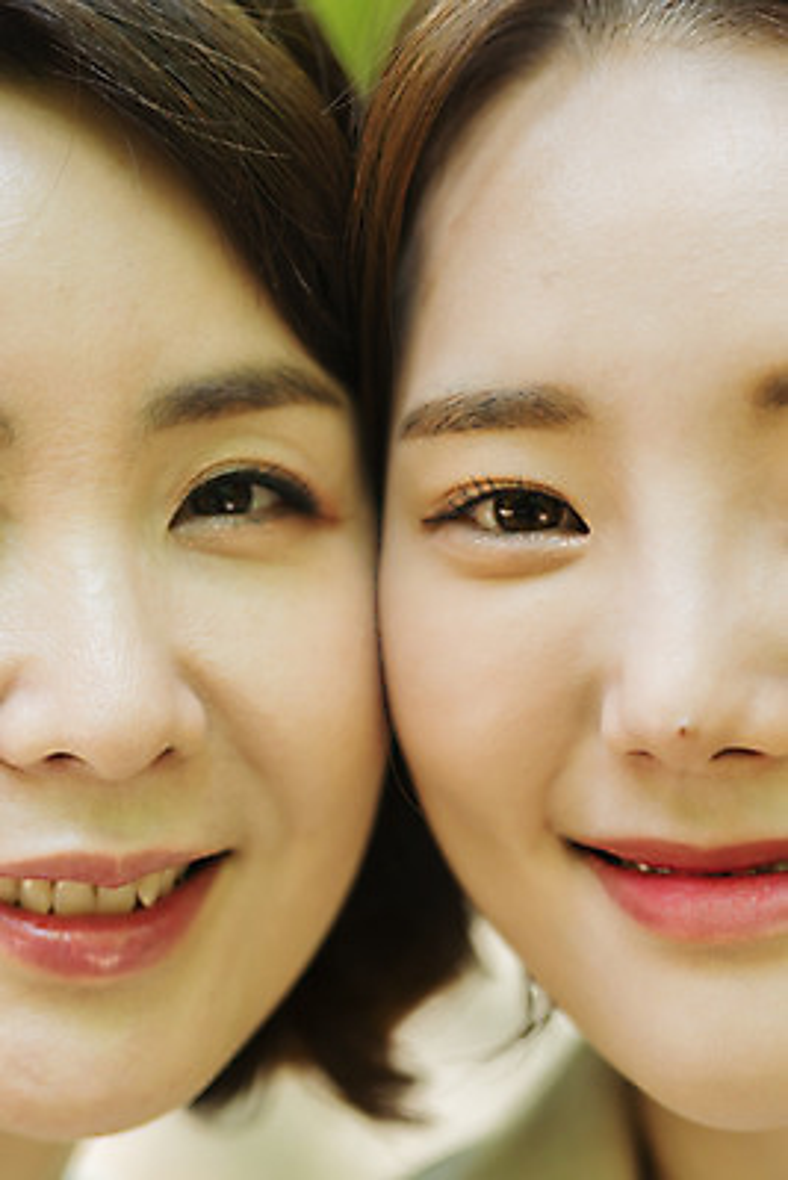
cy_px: 590
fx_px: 2788
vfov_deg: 23.9
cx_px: 394
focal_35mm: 85
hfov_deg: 16.1
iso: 320
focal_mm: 85
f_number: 2.5
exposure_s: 1/200
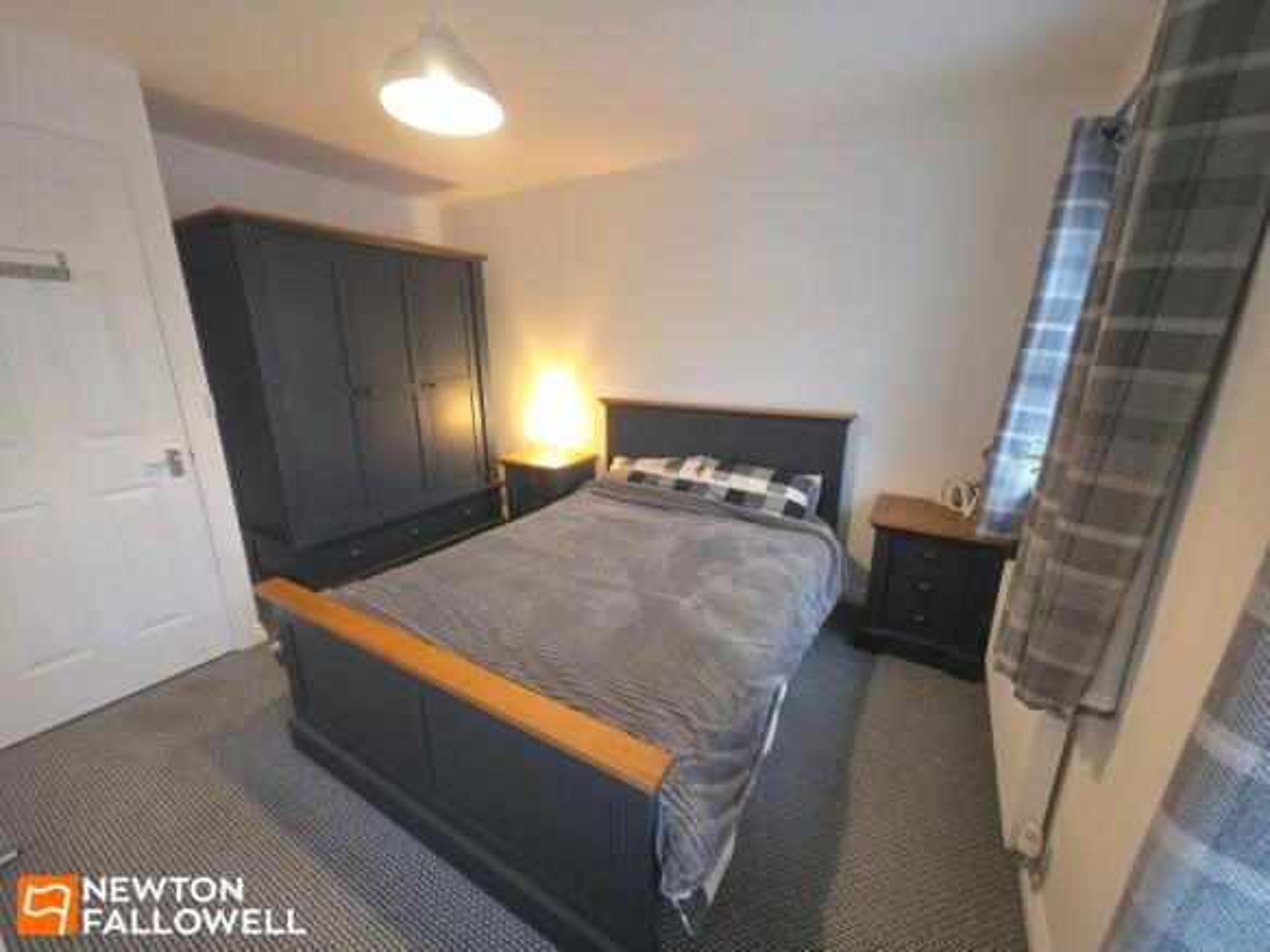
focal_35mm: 13
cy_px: 476
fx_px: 477
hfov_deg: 106.2
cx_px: 635
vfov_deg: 89.9
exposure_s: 1/12.5
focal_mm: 2.2
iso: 160
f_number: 1.9
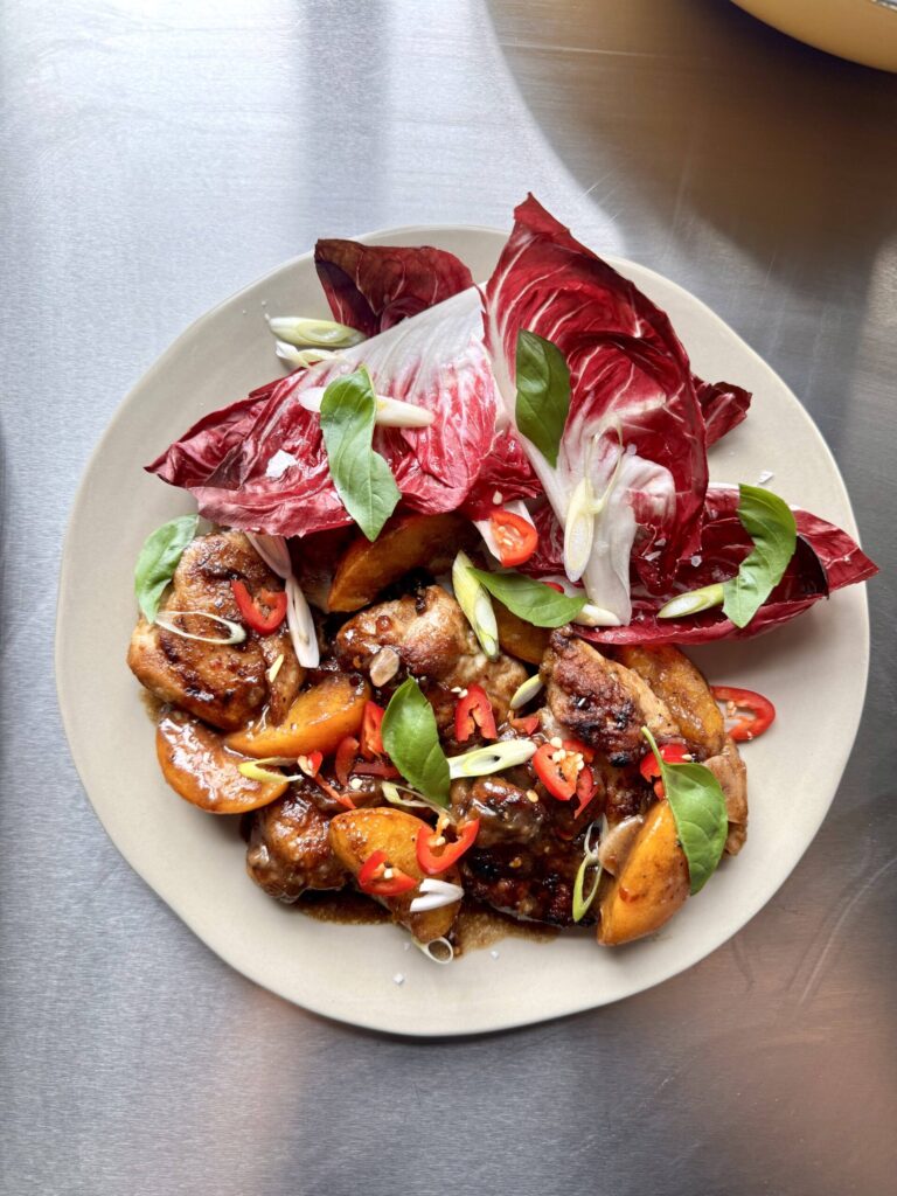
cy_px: 598
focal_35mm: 24
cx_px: 448
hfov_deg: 56.8
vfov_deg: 71.6
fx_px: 829
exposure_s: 1/162
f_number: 1.78
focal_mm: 6.76
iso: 100
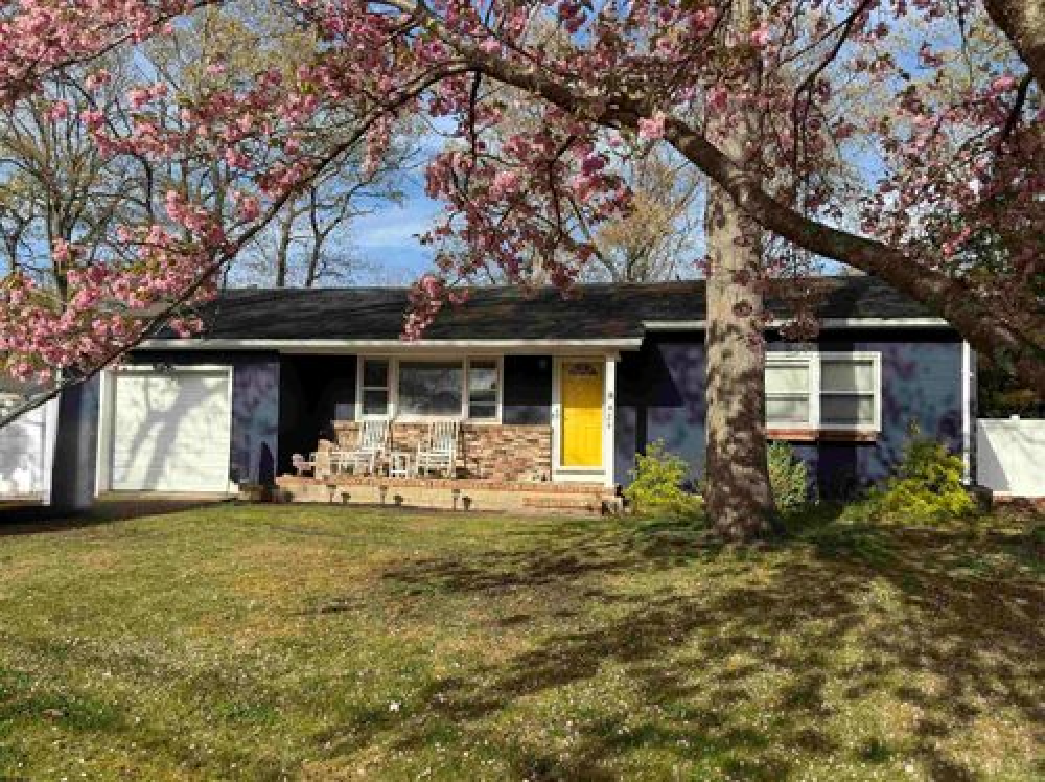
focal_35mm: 24
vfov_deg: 56.7
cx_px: 522
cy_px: 391
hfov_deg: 71.6
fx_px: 724
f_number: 1.78
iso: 80
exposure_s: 1/3145
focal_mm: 6.76
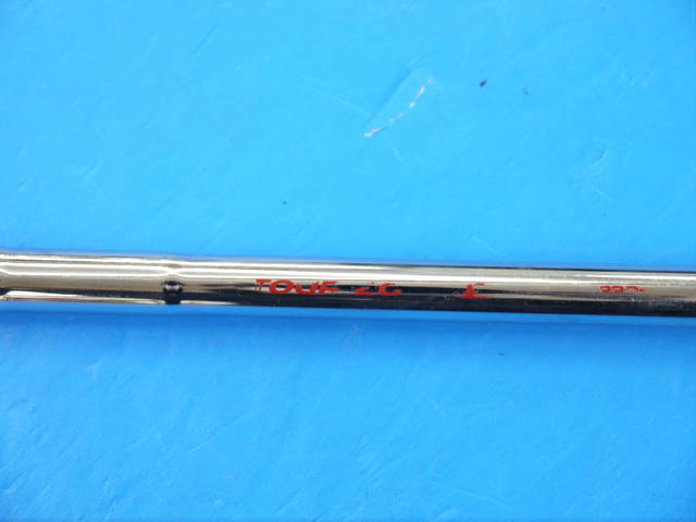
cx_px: 348
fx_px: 1689
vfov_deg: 17.6
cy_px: 261
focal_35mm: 84
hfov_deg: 23.3
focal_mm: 42
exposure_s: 1/80
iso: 640
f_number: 5.6
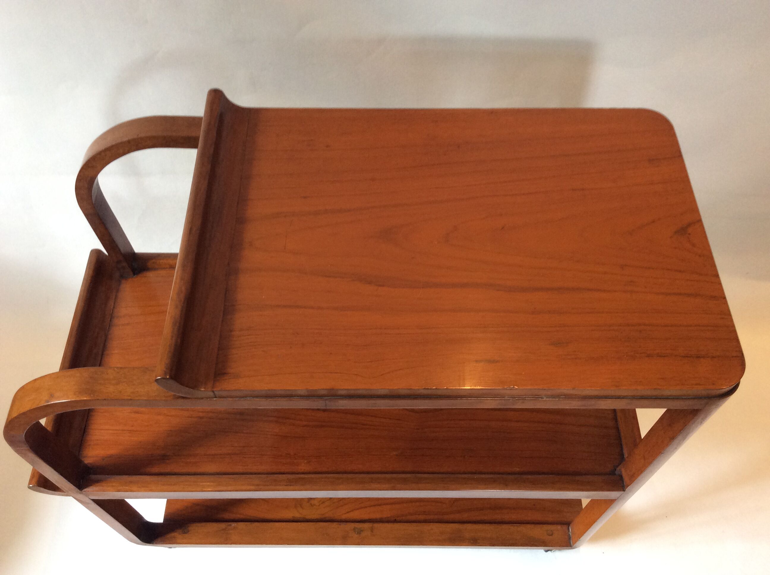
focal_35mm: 32
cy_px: 288
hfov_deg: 56.9
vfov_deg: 44.1
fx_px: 711
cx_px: 385
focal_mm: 3.3
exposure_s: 1/25
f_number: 2.4
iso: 80
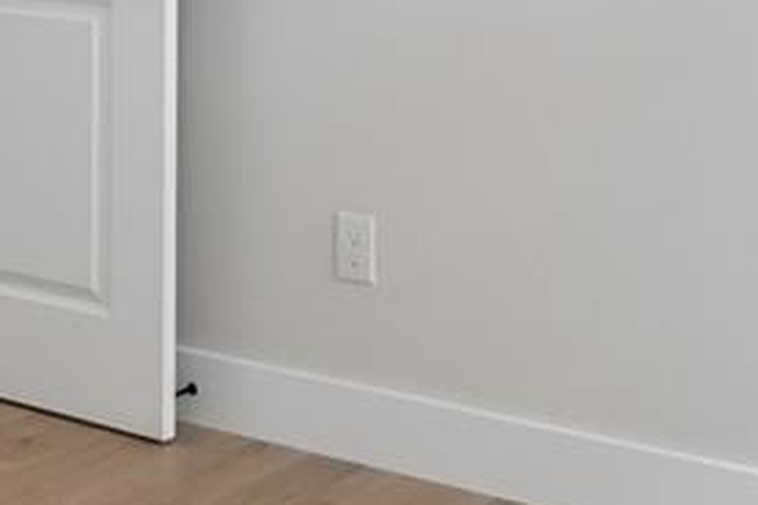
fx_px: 1832
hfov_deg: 23.1
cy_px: -258
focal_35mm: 87
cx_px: 154
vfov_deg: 14.6
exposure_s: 1/25
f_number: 7.1
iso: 100
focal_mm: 10
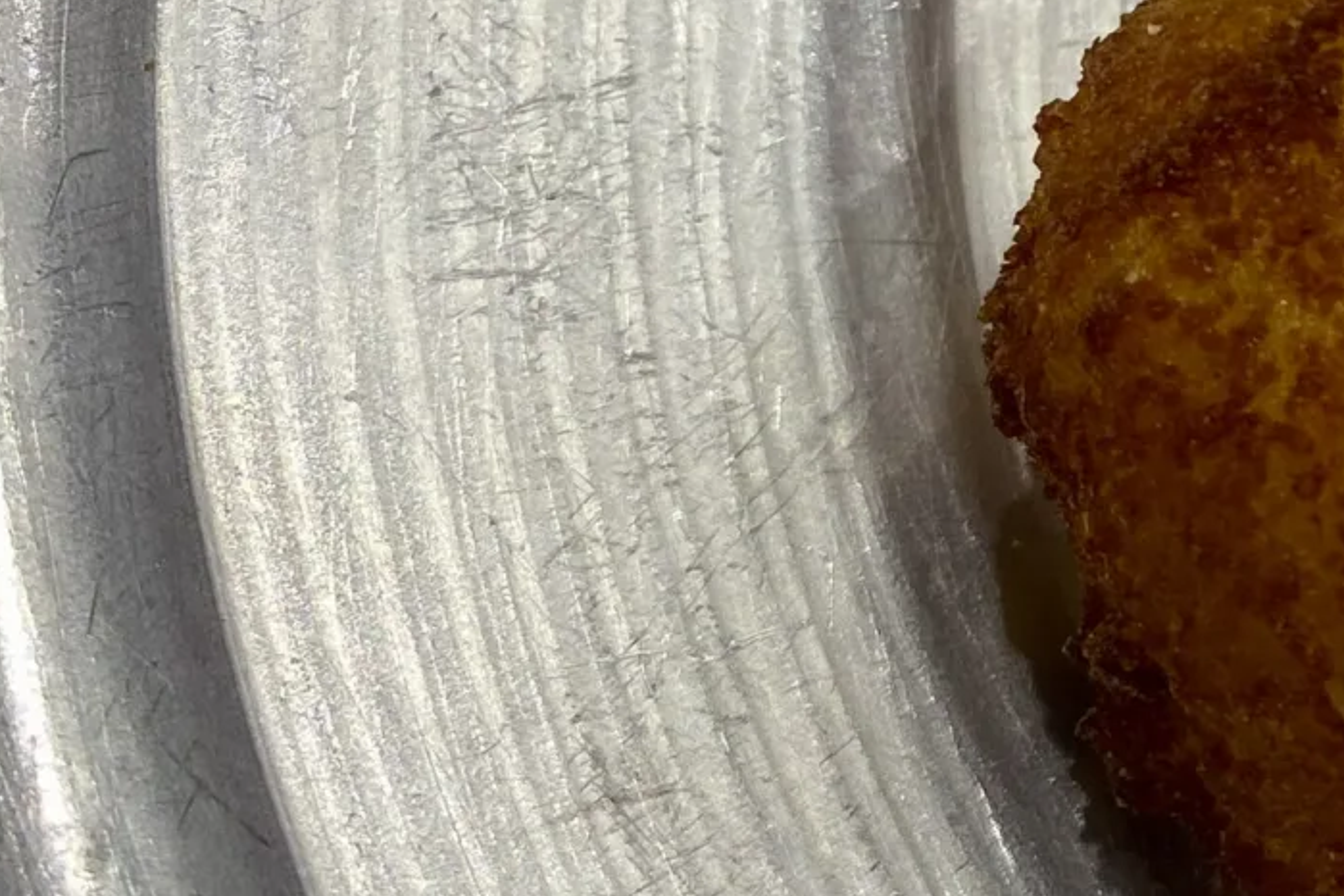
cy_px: 181
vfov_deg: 13.8
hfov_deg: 17.2
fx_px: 3696
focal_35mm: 99
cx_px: 2350
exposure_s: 1/100
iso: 50
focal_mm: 4.25
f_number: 1.8
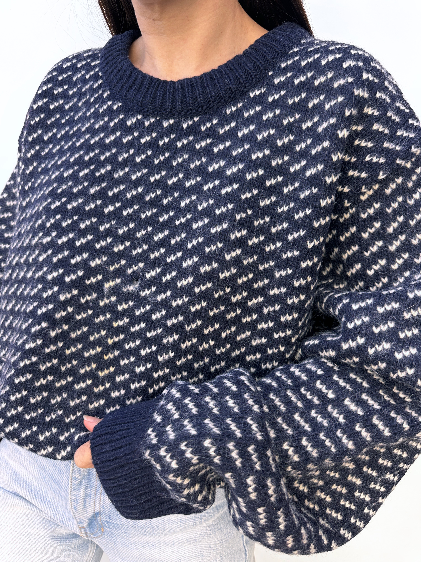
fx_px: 389
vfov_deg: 71.6
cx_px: 210
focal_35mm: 24
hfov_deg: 56.8
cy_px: 281
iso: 80
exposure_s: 1/100
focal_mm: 6.86
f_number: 1.78
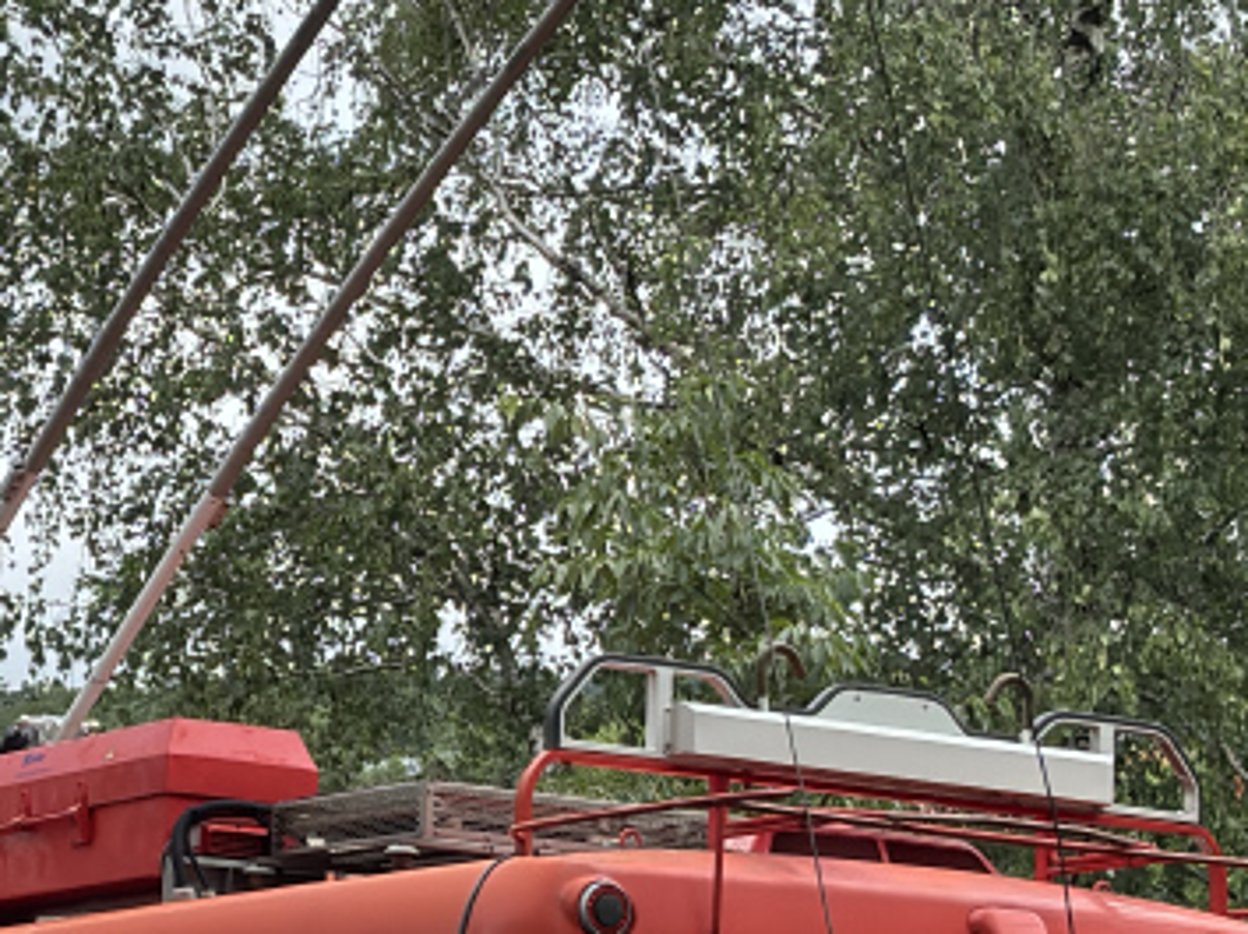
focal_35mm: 136
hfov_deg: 14.4
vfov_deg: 10.9
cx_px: 243
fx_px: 4900
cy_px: 682
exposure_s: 1/1522
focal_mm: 5.96
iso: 50
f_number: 1.6
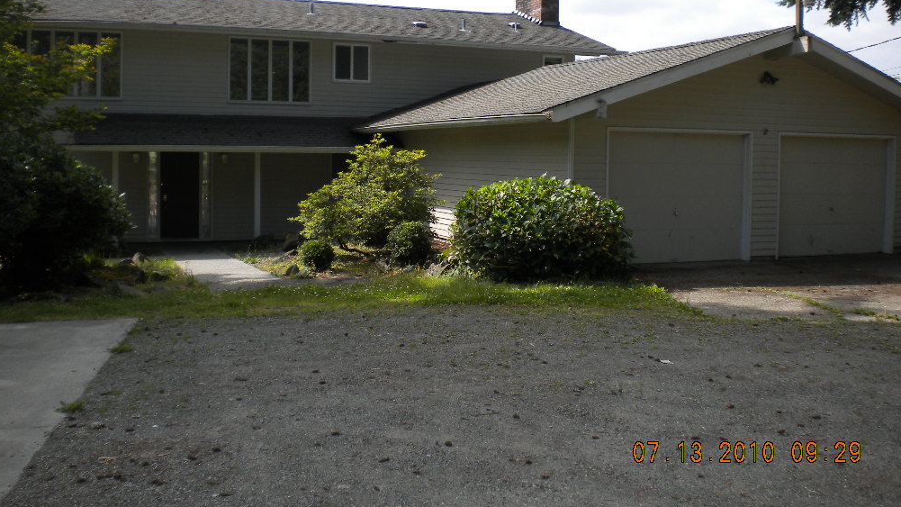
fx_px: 932
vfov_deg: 30.3
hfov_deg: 51.6
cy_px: 179
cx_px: 455
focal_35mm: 39
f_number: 4.6
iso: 80
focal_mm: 6.3
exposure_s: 1/433
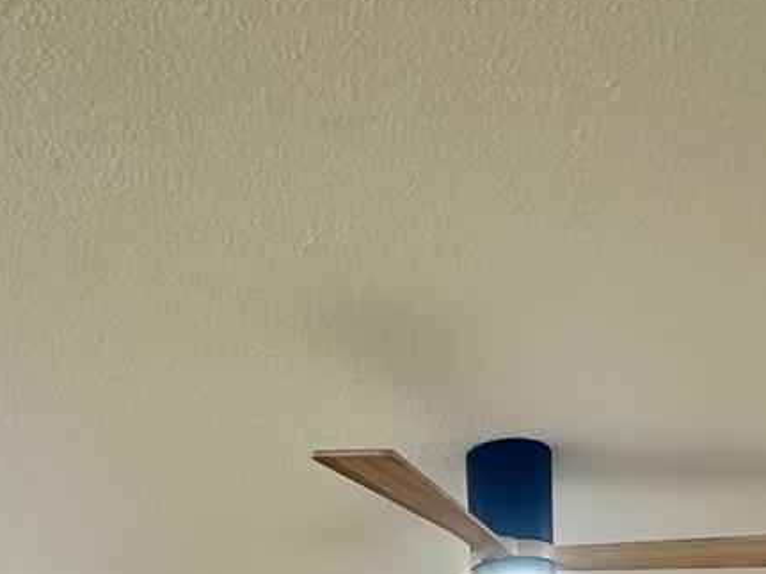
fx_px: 1150
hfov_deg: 36.8
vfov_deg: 20.7
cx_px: 421
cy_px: 997
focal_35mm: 52
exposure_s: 1/60
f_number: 2.2
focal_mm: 2.22
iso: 320
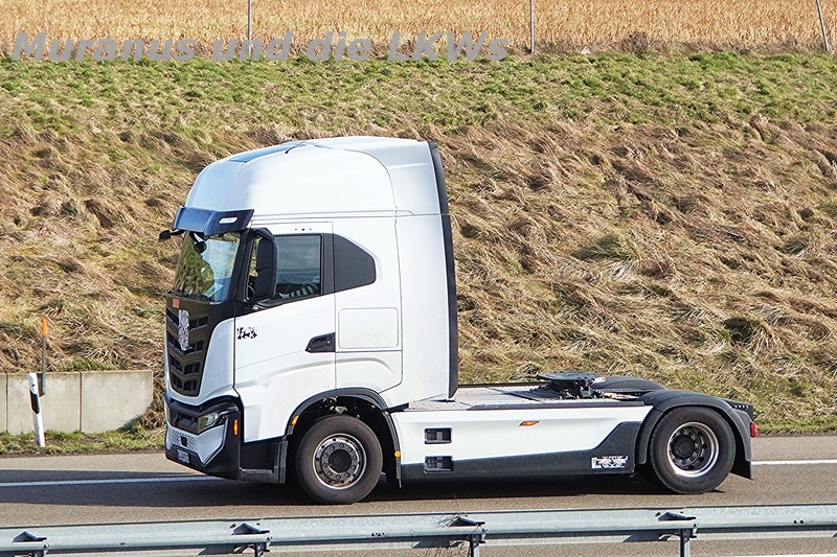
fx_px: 2137
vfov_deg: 14.9
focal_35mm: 92
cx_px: 418
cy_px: 278
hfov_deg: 22.2
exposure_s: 1/4000
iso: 1600
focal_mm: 61.3
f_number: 5.6
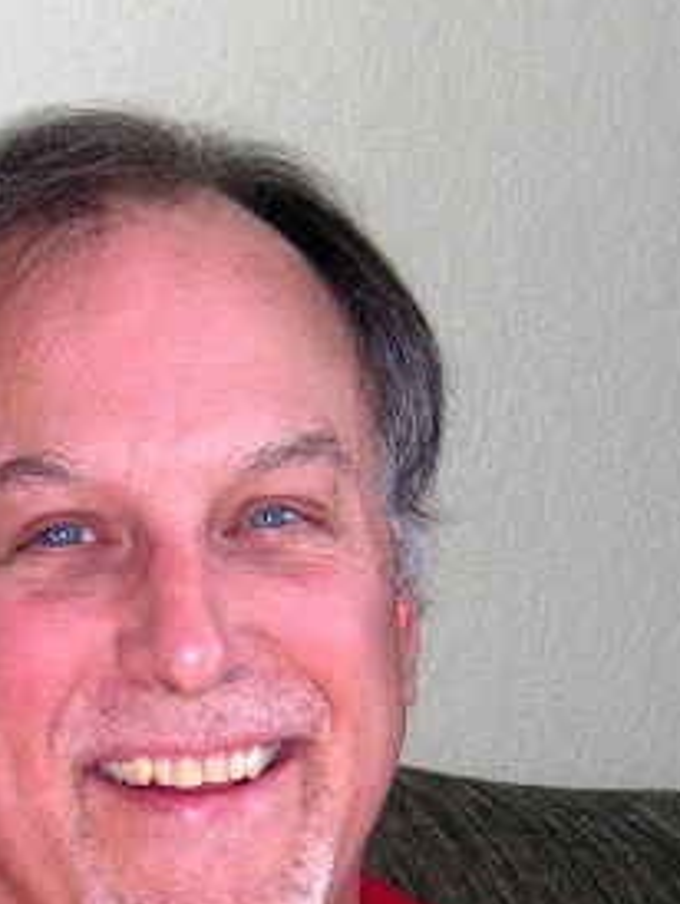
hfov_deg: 7.3
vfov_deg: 9.7
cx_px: 201
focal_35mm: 204
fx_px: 5335
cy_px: 793
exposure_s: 1/105
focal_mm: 17.1
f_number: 5
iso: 160
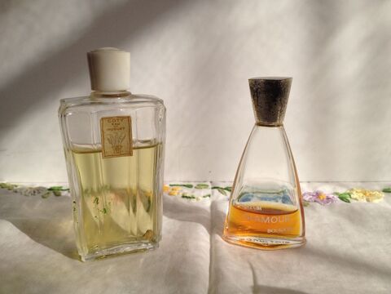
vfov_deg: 40.7
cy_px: 147
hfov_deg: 52.6
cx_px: 196
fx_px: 395
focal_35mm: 35
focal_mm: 4.28
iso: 50
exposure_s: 1/767
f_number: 2.4
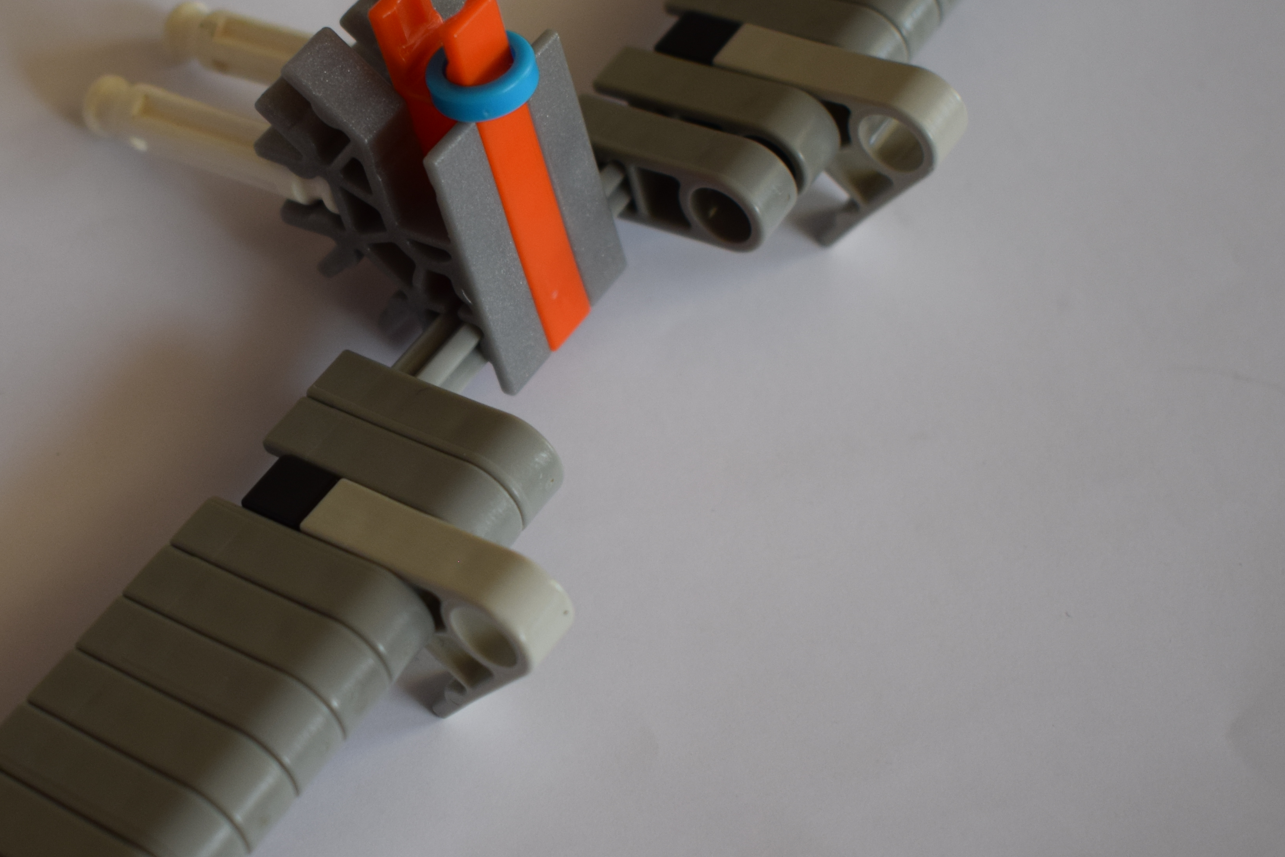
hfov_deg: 27.0
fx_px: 2638
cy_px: 371
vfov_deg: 18.4
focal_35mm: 74
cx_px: 336
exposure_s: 1/80
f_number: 4.5
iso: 400
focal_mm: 27
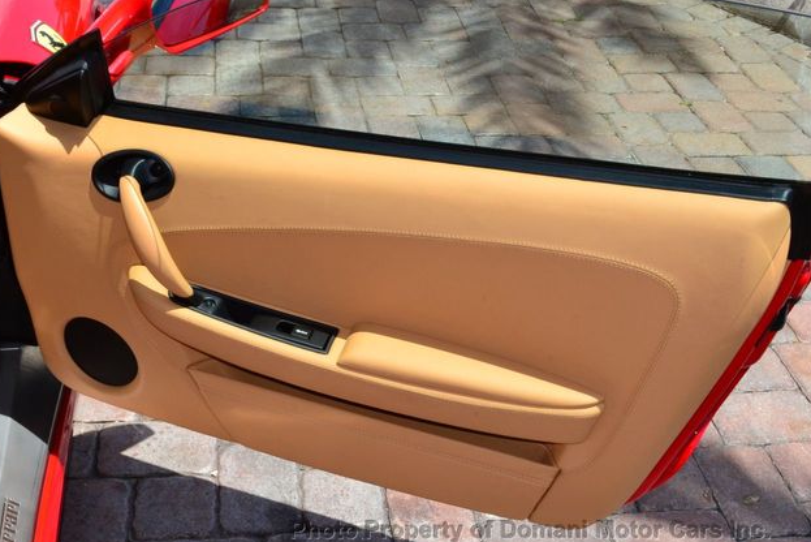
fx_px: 834
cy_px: 276
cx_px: 397
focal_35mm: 37
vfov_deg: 36.0
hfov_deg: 51.9
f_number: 20
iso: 800
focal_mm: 24
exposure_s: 1/200
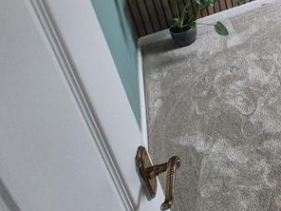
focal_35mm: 40
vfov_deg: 29.0
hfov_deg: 32.1
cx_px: 385
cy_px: -66
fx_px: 325
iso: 160
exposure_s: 1/50
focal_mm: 2.2
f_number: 2.2
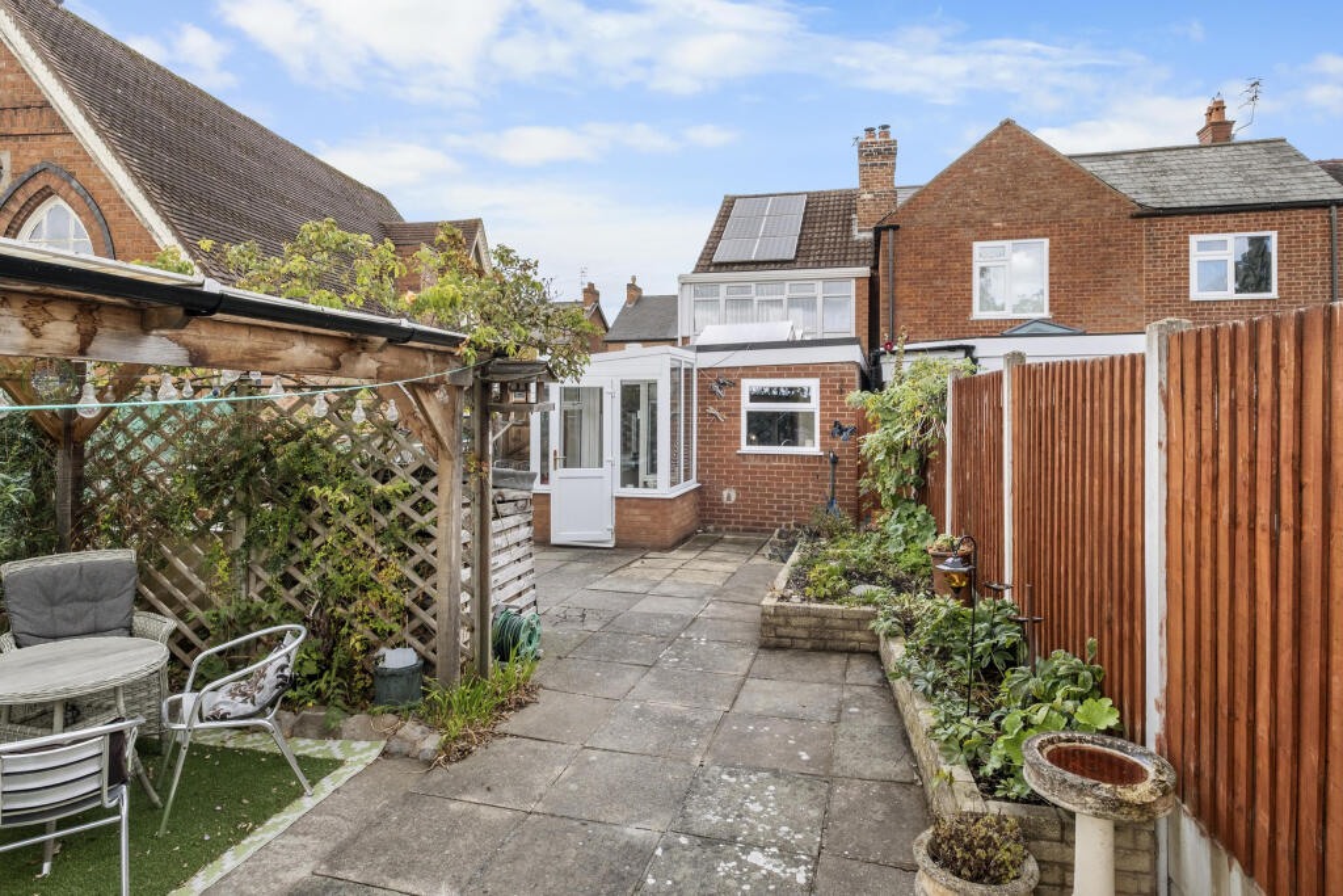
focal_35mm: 20
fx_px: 746
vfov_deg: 61.9
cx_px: 672
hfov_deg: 84.0
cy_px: 448
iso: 160
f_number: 8
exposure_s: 1/55
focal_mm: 13.2
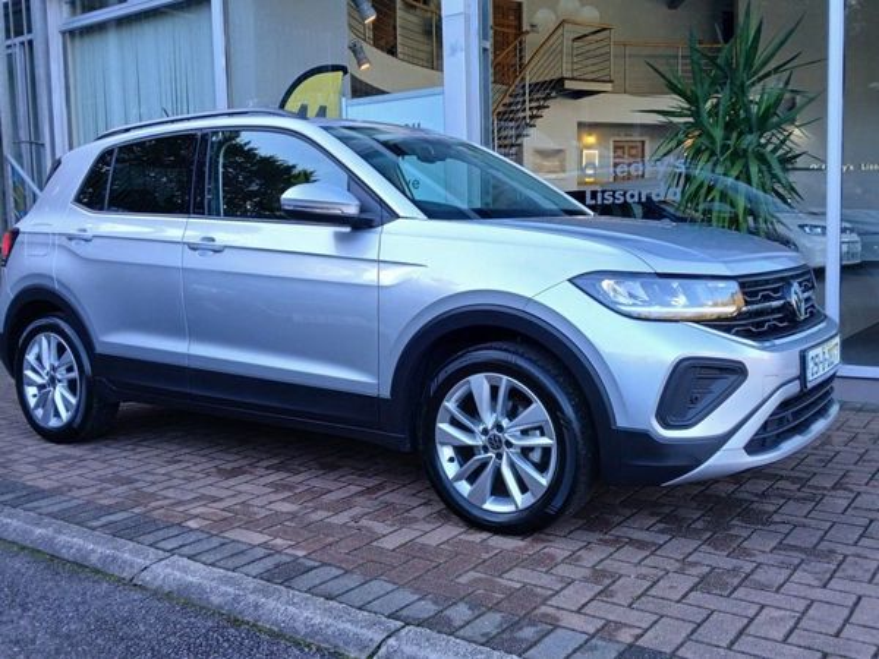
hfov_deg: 67.3
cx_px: 440
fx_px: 660
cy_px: 330
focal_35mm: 26
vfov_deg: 53.1
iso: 25
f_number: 1.8
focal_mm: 3.98
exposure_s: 1/50
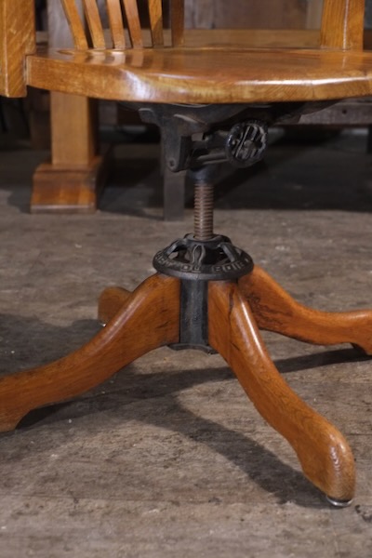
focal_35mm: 53
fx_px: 821
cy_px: 279
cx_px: 186
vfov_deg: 37.5
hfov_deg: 25.5
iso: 3200
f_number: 4
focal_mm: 35
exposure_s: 1/125
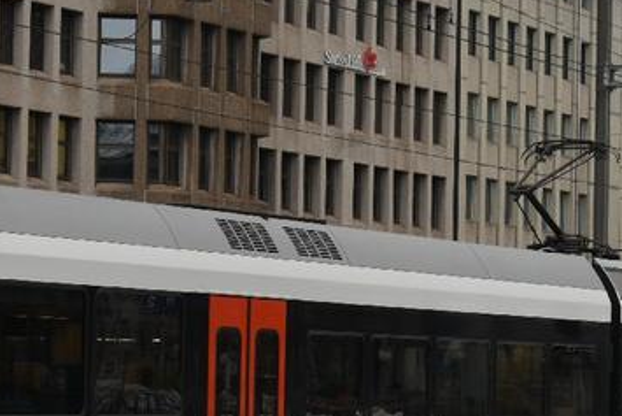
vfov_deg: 9.3
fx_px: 2541
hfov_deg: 14.0
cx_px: 321
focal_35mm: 147
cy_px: 298
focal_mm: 34
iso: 200
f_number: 5.6
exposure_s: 1/125
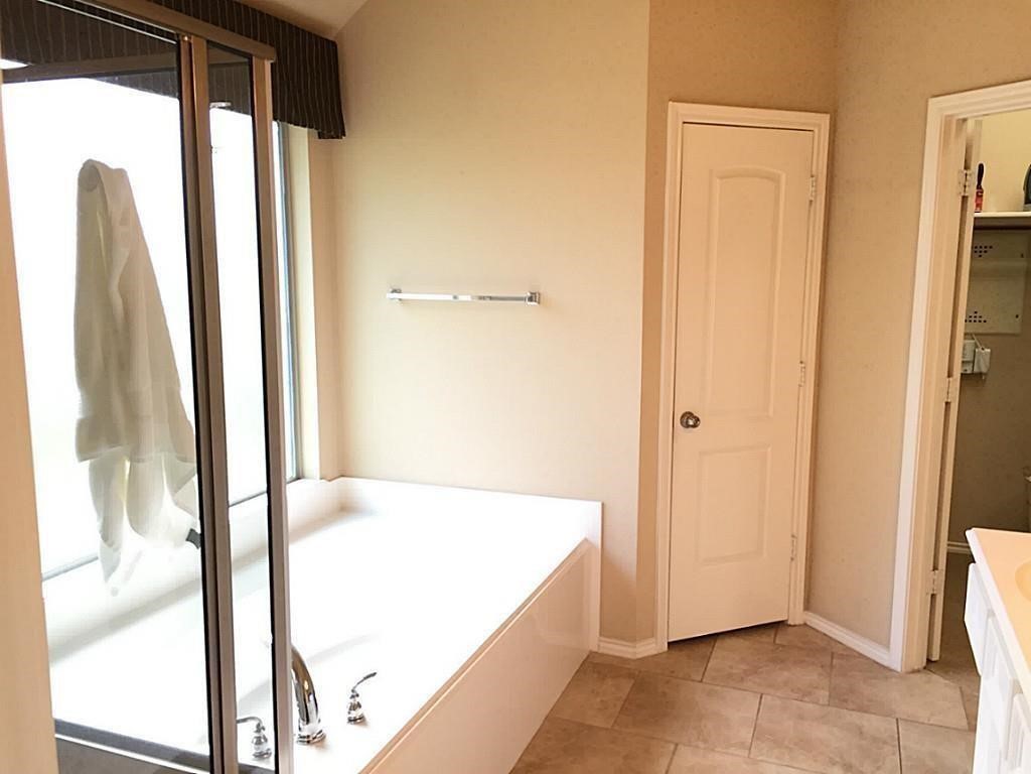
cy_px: 387
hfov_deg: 61.7
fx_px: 864
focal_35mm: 29
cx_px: 516
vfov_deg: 48.2
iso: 50
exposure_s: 1/30
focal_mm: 4.15
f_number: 2.2
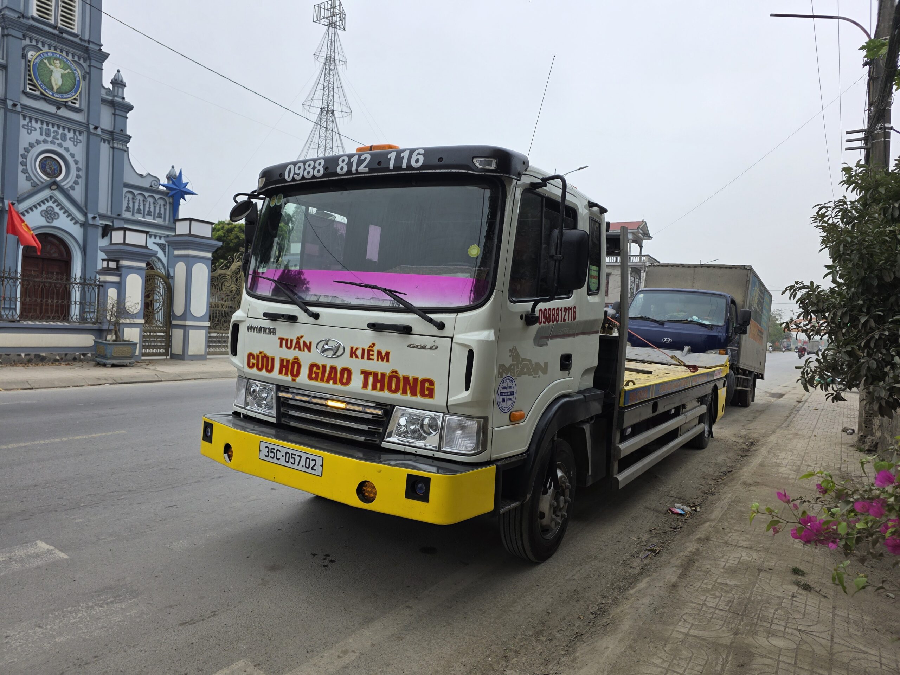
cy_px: 338
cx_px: 450
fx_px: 598
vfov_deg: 58.9
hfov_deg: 73.9
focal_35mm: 23
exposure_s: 1/359
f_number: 1.7
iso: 25
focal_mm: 6.3
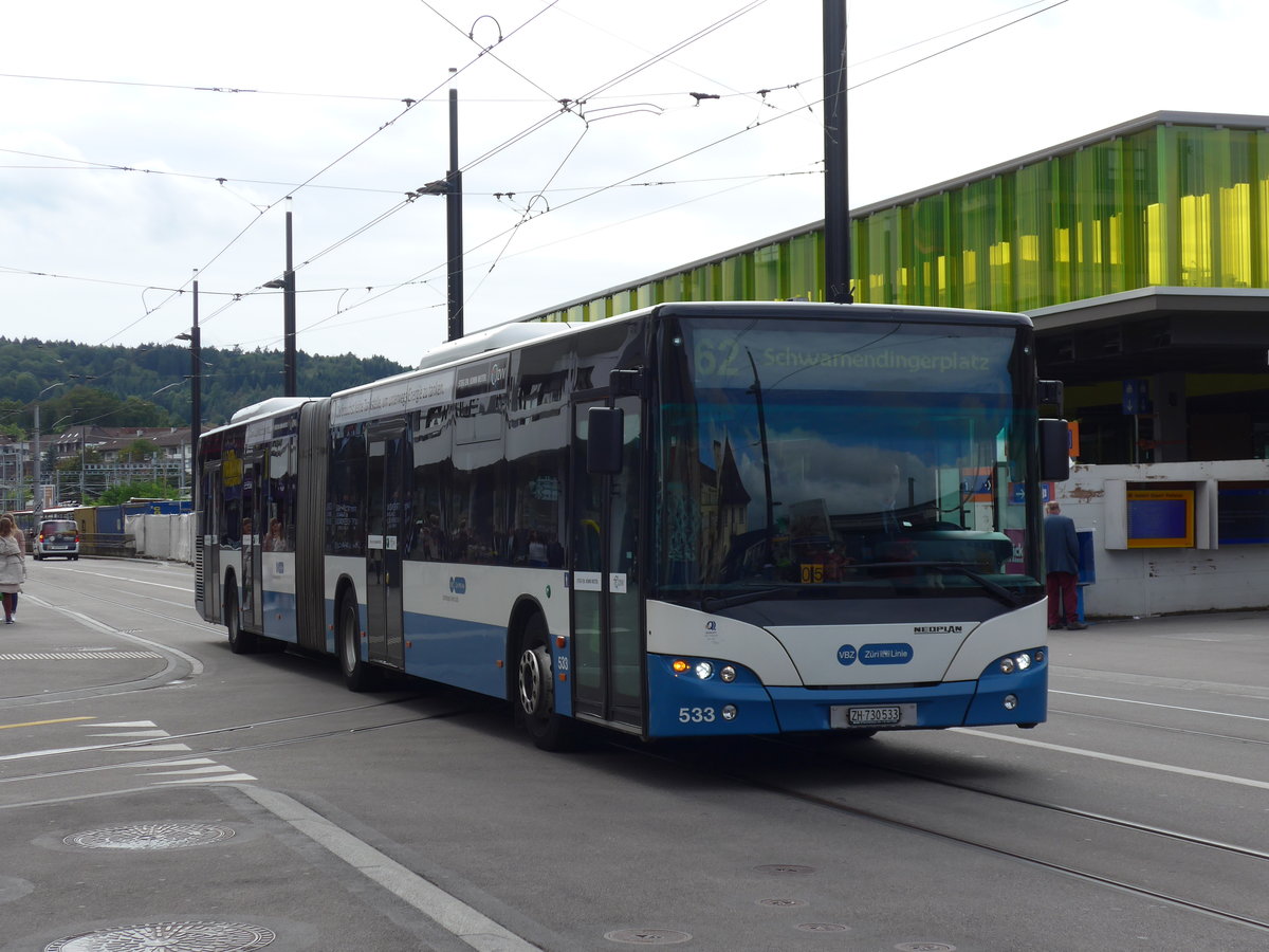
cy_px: 476
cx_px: 634
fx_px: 2273
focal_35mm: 62
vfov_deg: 23.7
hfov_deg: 31.2
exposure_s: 1/800
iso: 80
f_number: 3.7
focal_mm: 12.7
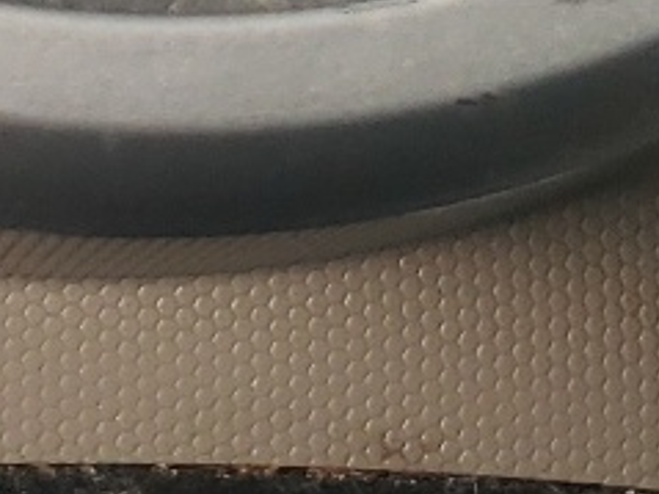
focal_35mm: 174
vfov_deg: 7.7
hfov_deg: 11.3
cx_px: 52
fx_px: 3311
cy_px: -820
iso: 74
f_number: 1.5
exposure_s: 1/120
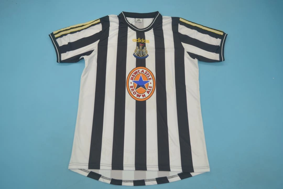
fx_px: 236
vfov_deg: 43.6
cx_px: 142
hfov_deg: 61.9
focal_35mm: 30
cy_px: 94
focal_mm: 20
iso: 200
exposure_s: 1/160
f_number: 3.8
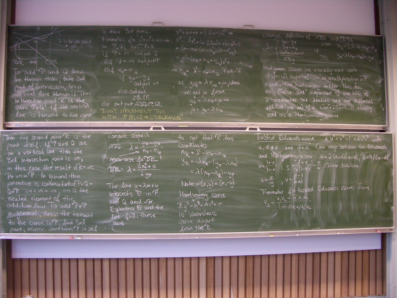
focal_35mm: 35
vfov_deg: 40.7
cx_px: 198
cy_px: 149
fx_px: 401
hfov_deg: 52.6
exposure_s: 1/15
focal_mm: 5.8
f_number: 2.6
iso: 200
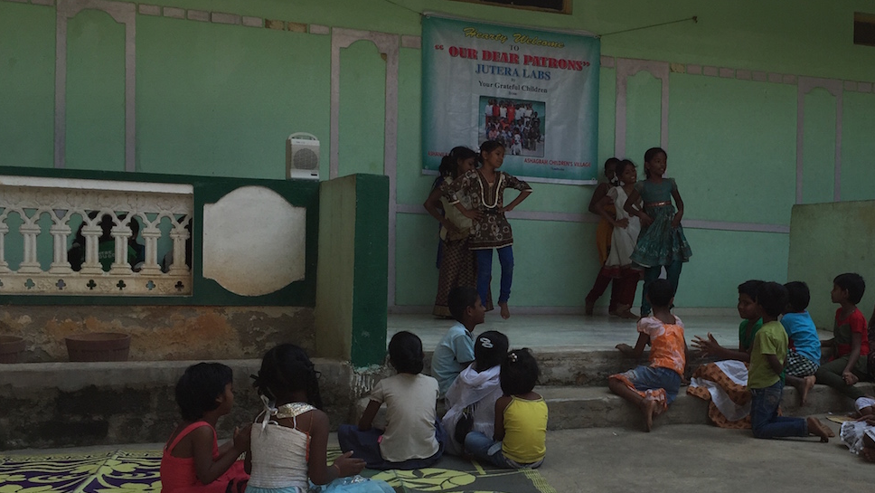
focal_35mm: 47
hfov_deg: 42.9
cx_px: 611
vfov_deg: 25.4
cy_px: 273
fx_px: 1091
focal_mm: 4.15
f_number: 2.2
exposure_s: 1/1014
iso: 32
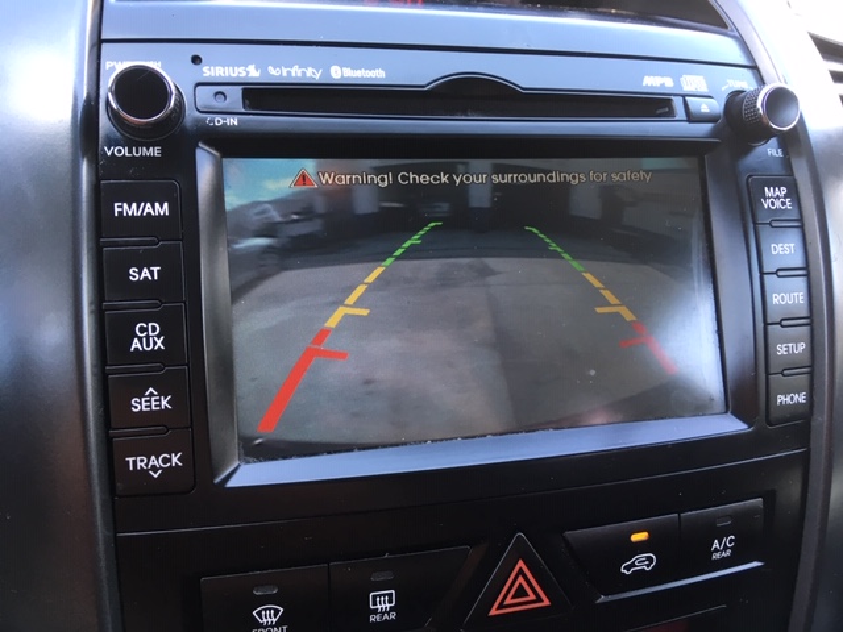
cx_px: 422
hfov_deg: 61.7
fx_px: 706
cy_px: 316
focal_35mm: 29
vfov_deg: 48.2
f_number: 2.2
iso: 25
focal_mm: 4.15
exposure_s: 1/30
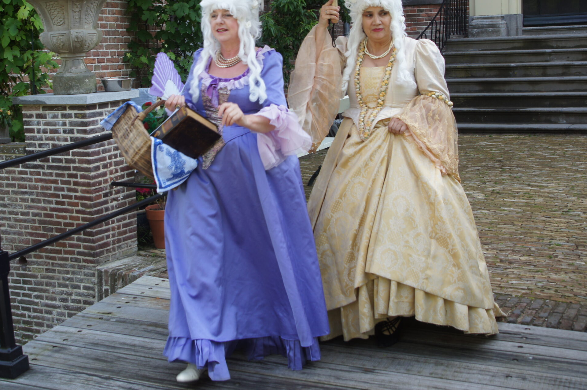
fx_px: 782
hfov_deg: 40.9
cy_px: 131
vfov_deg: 27.8
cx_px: 231
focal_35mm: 48
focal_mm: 24
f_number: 5.6
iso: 100
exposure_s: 1/80
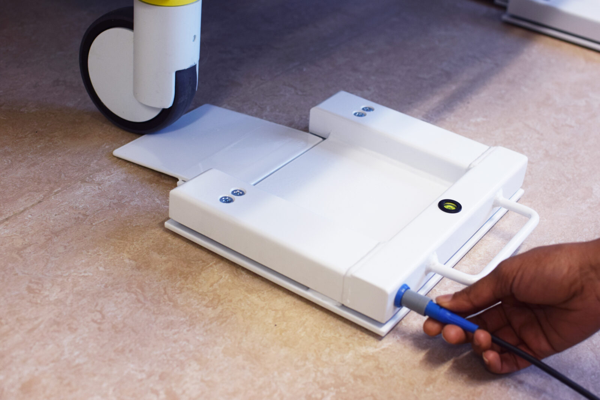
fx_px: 875
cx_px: 300
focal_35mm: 52
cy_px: 200
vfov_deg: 25.8
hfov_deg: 37.8
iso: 400
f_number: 4.5
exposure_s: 1/80
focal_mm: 35
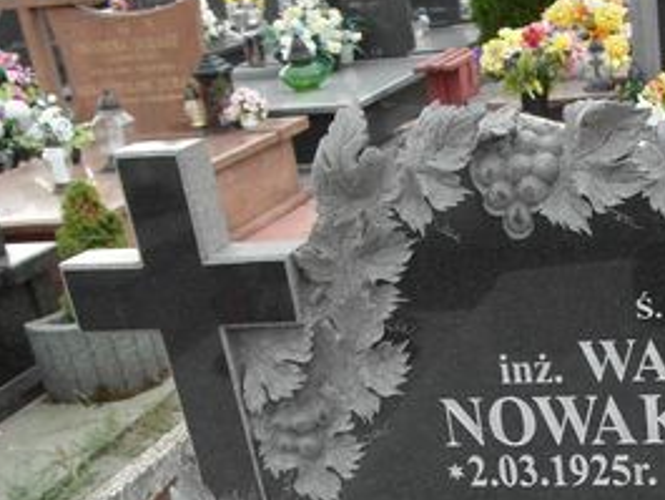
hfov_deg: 30.9
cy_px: 490
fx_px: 1115
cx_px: 657
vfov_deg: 24.2
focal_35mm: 58
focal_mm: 5.2
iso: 100
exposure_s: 1/90
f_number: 3.4
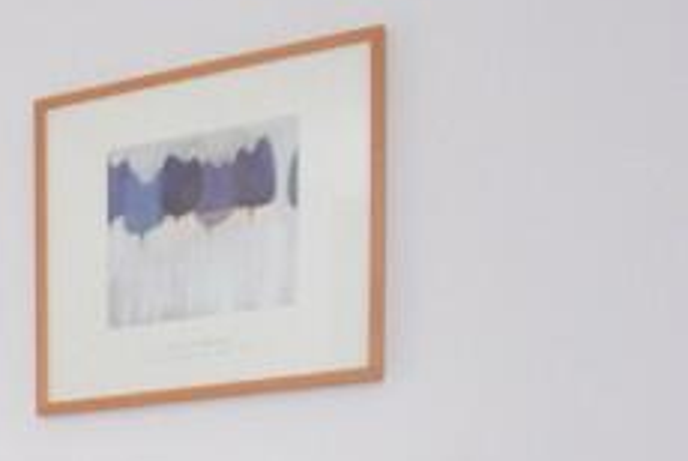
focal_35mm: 80
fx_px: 1531
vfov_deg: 15.2
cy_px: 783
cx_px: -526
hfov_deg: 19.4
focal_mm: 12
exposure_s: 1/200
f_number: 5
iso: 720
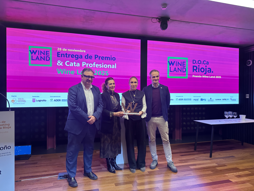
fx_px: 176
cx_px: 127
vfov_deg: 56.8
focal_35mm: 24
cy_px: 96
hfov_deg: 71.6
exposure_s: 1/120
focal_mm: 6.86
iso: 100
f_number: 1.78
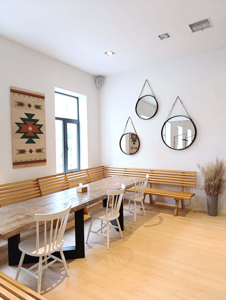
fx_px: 200
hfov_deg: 59.0
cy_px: 150
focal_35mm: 23
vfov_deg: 73.8
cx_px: 113
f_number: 1.6
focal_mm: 6.14
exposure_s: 1/100
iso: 1000
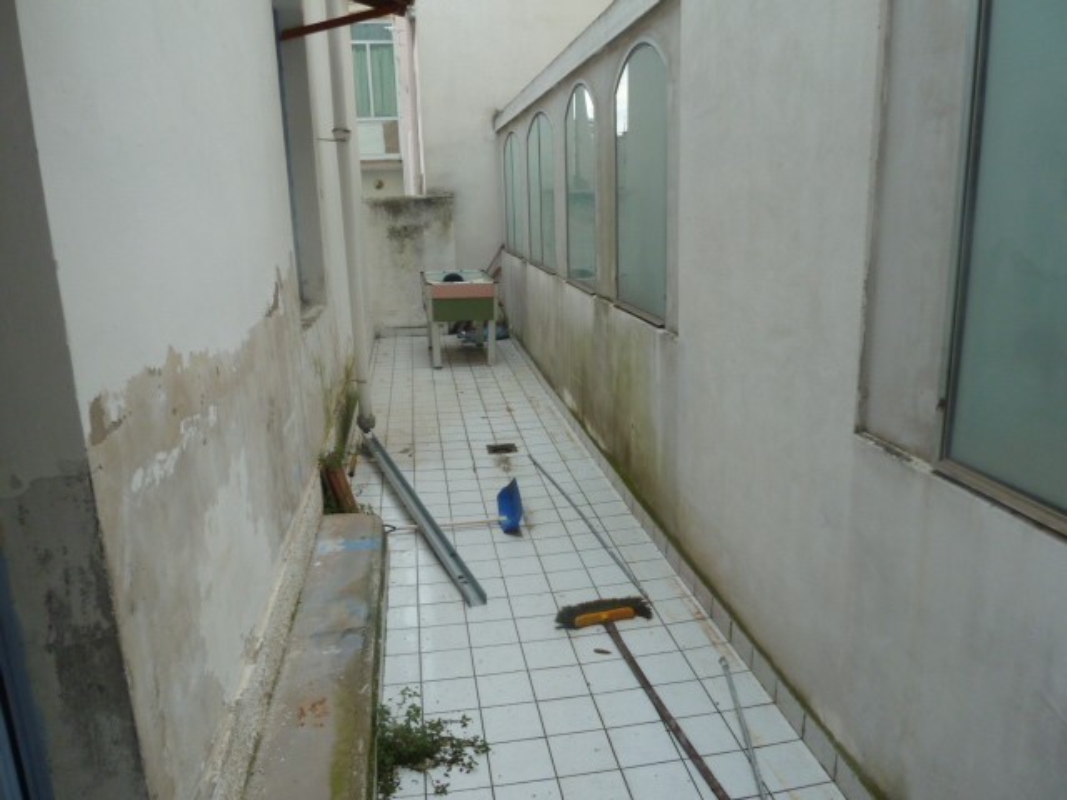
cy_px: 400
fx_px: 771
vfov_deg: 54.9
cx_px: 534
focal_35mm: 25
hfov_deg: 69.4
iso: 160
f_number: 3.3
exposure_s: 1/100
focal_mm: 4.1
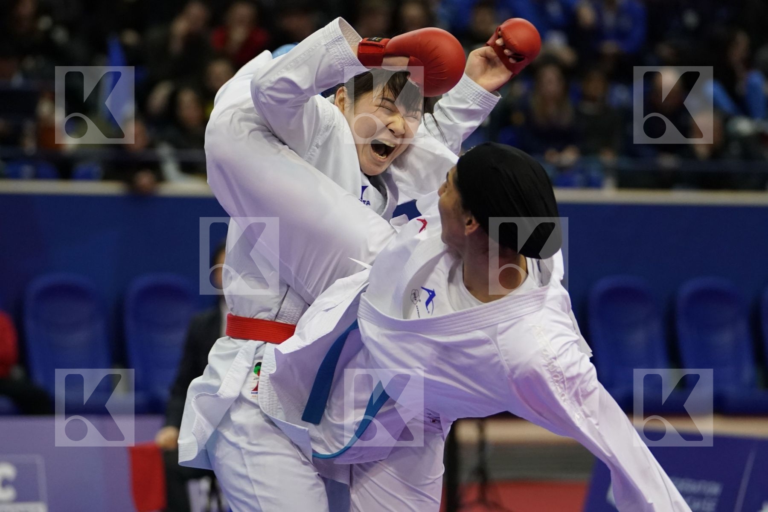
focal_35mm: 181
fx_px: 3861
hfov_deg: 11.4
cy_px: 256
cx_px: 384
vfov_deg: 7.6
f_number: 2.8
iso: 3200
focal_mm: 121
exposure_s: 1/1000
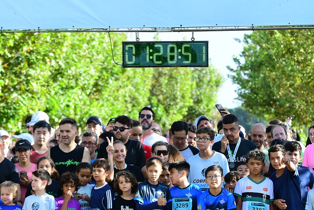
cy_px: 126
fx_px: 2120
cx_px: 183
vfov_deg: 5.7
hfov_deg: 8.5
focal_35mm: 243
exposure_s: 1/1000
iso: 500
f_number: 3.5
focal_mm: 86
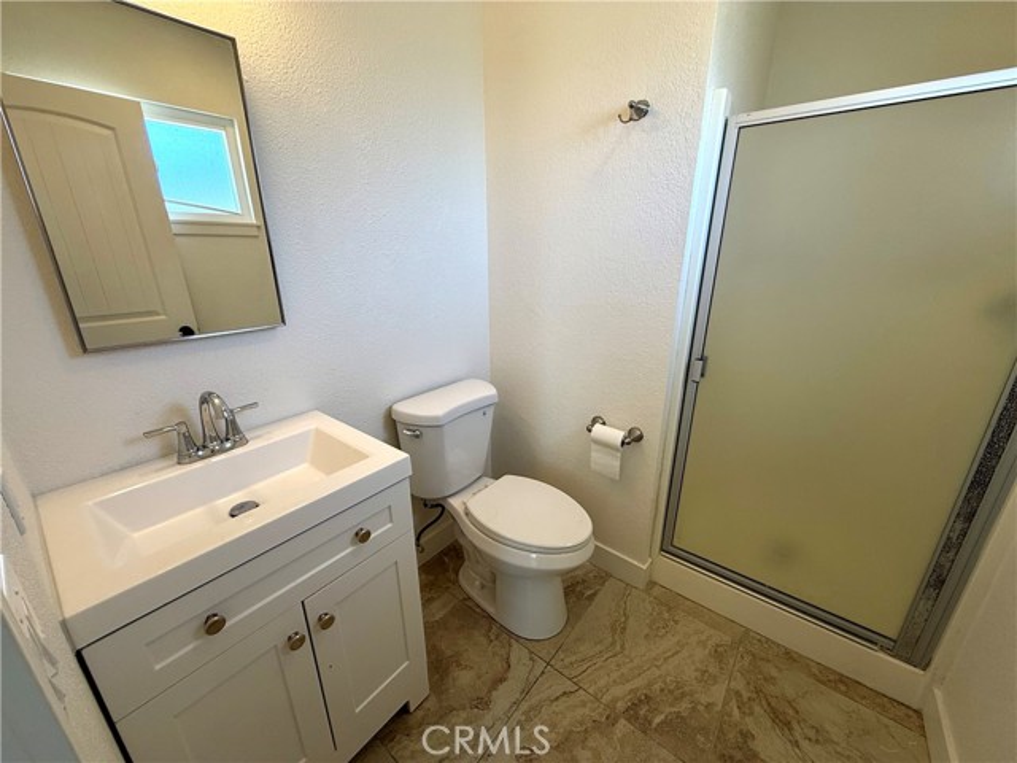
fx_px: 411
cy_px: 382
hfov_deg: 102.1
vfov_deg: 85.7
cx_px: 508
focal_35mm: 14
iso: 64
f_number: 2.2
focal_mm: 2.22
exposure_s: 1/120
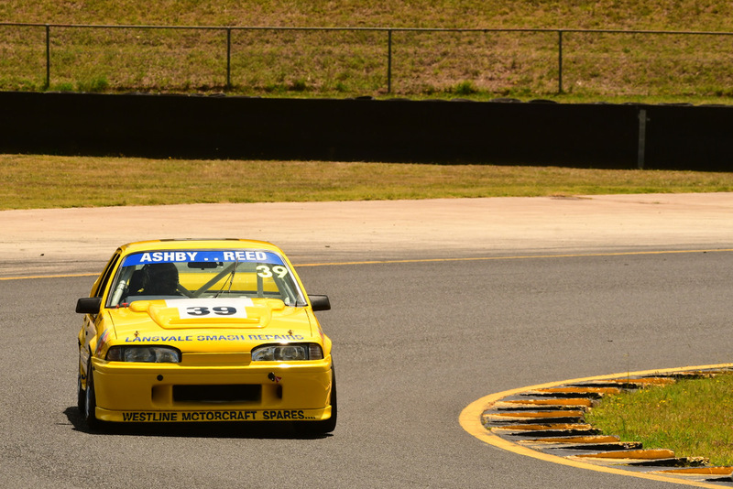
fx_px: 7638
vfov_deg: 3.7
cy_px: 244
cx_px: 366
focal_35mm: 375
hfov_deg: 5.5
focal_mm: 250
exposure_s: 1/640
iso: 320
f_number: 11
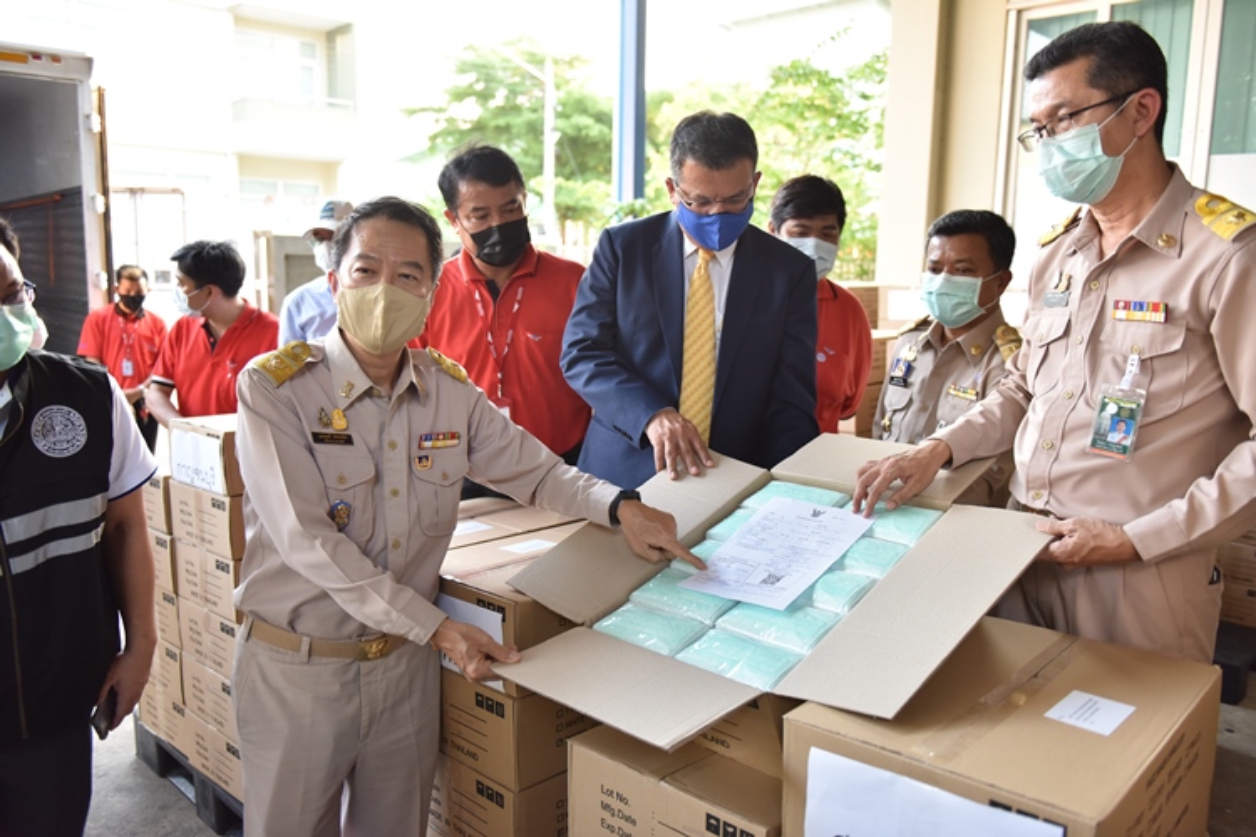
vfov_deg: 46.4
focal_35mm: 28
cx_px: 628
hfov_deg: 65.5
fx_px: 977
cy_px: 418
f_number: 2.8
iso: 1600
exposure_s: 1/250
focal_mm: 28
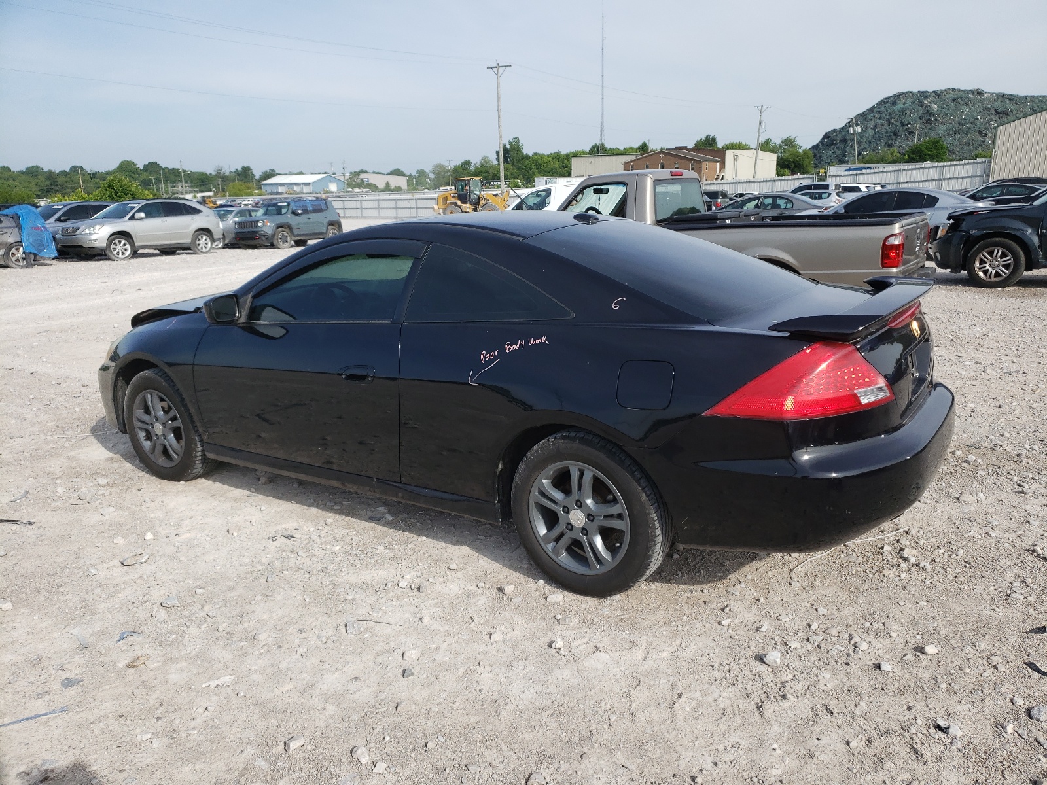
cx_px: 524
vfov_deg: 53.1
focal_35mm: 26
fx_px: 786
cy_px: 392
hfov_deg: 67.3
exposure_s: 1/2500
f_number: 1.5
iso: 50
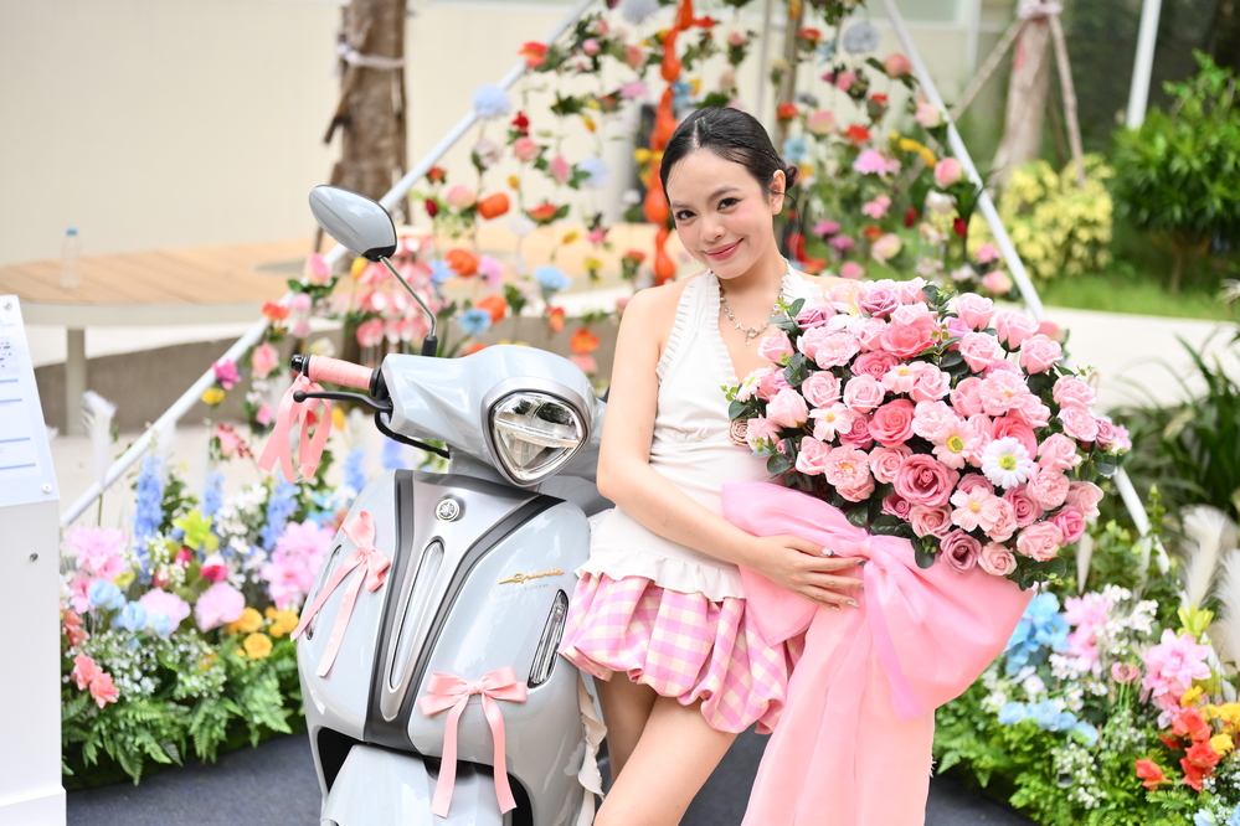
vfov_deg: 27.0
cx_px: 620
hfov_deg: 39.6
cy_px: 413
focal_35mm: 50
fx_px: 1722
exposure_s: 1/6400
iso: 800
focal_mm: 50
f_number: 1.8
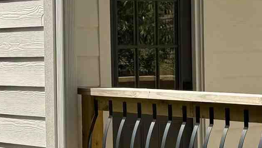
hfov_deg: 16.8
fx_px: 883
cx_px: 80
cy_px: 84
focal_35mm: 127
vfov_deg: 9.6
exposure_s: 1/2604
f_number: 1.78
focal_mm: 6.76
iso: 80
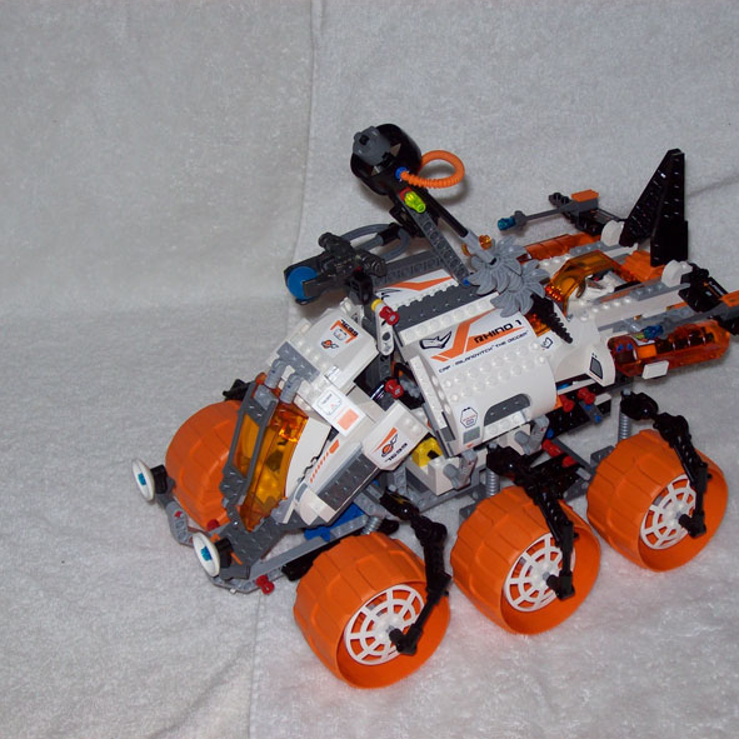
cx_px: 410
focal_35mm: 67
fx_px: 1618
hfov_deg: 25.7
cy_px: 371
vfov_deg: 25.7
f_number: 3.4
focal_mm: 9.4
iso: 80
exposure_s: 1/84.5
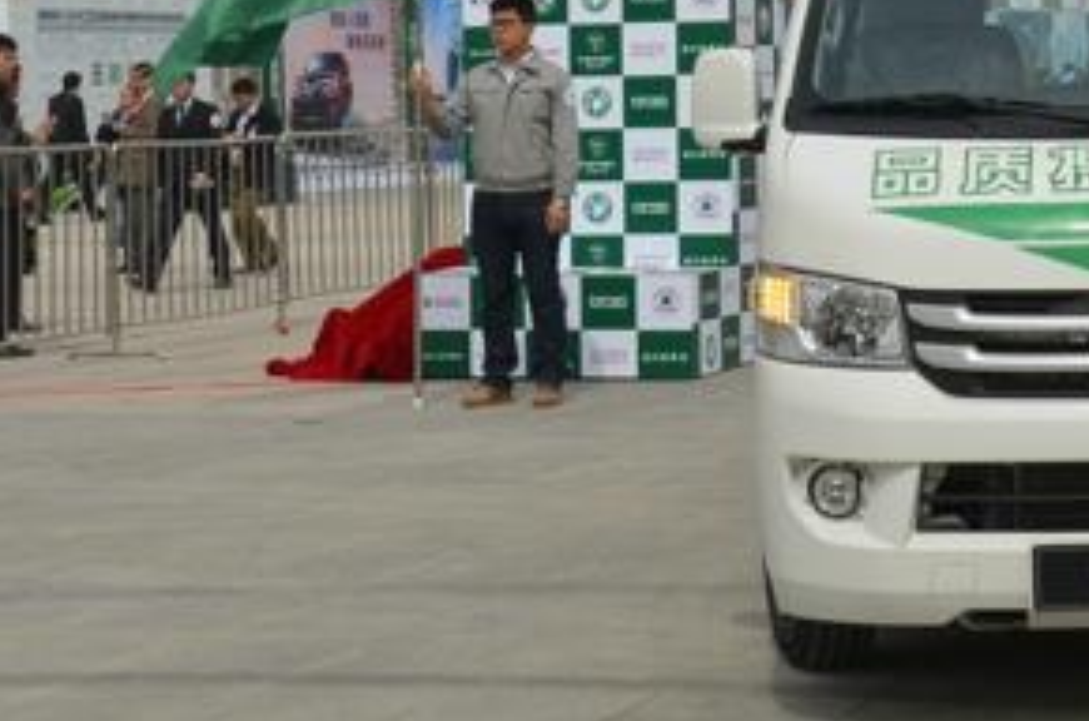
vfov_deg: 12.9
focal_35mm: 103
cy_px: -81
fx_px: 3120
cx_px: 1014
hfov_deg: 19.4
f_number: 9
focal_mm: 25
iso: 100
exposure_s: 1/320
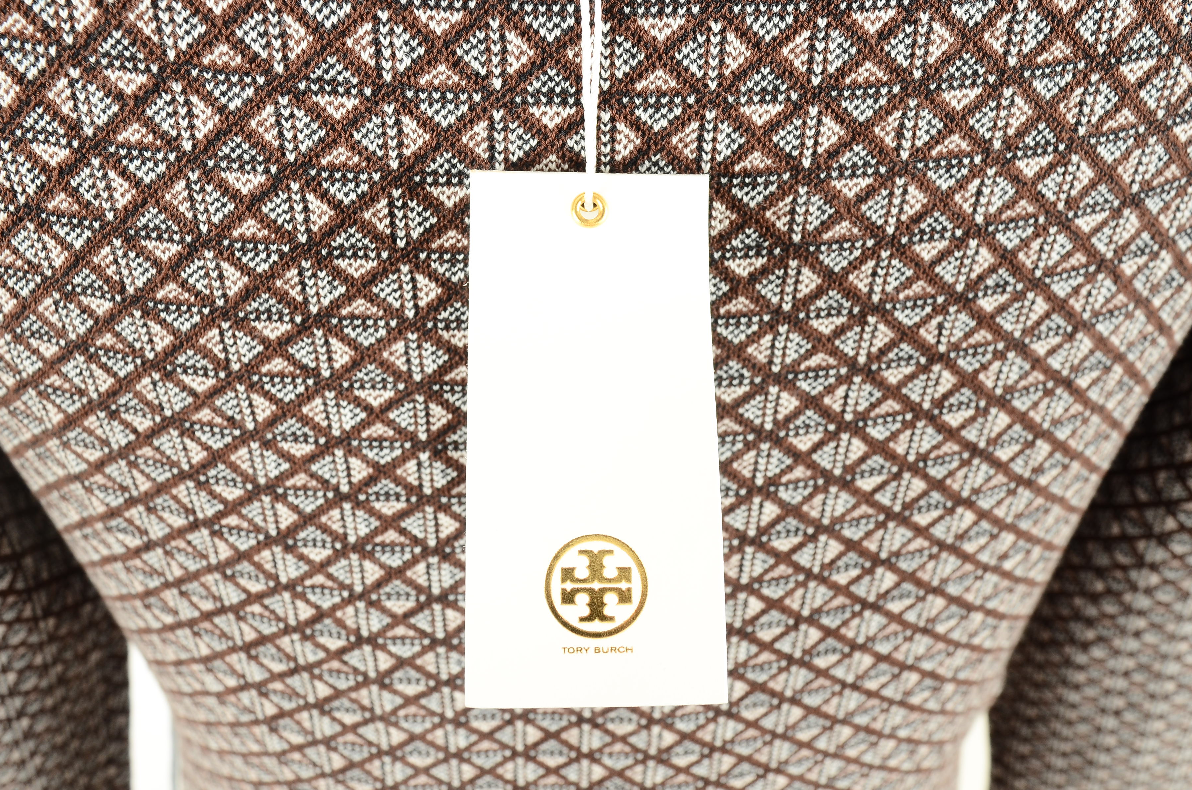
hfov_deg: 48.5
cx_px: 604
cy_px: 396
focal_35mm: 40
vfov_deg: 33.3
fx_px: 1322
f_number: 10
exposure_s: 1/80
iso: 320
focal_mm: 26
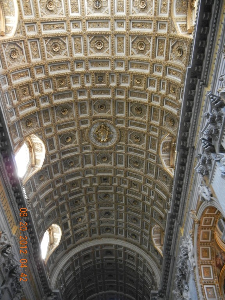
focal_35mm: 30
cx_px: 112
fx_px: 260
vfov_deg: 60.0
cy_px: 150
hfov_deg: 46.8
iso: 200
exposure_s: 1/6.5
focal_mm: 5.4
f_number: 3.5
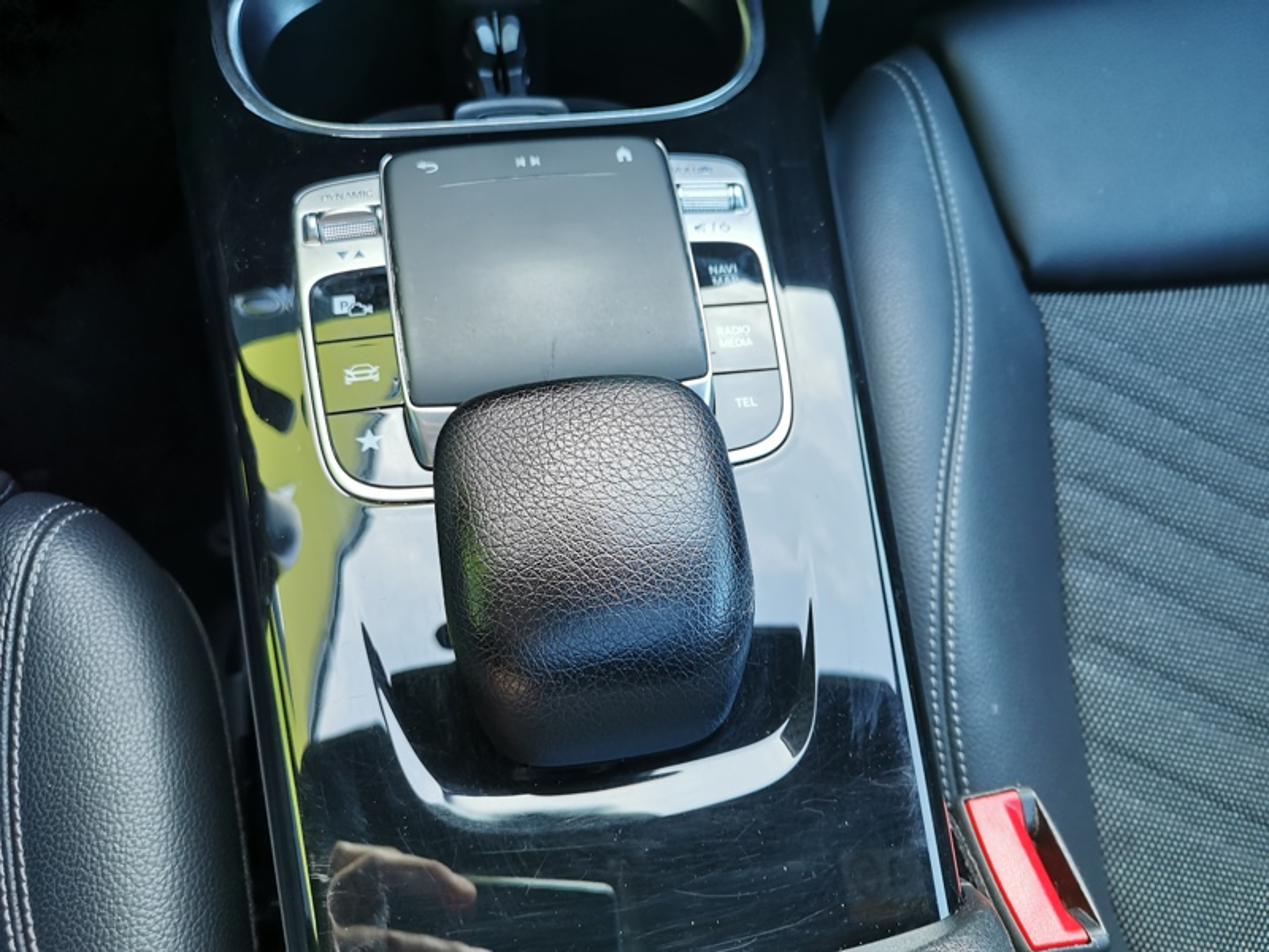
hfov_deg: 65.3
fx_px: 990
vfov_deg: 51.4
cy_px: 476
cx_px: 634
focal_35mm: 27
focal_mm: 5.58
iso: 125
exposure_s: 1/100
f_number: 1.8
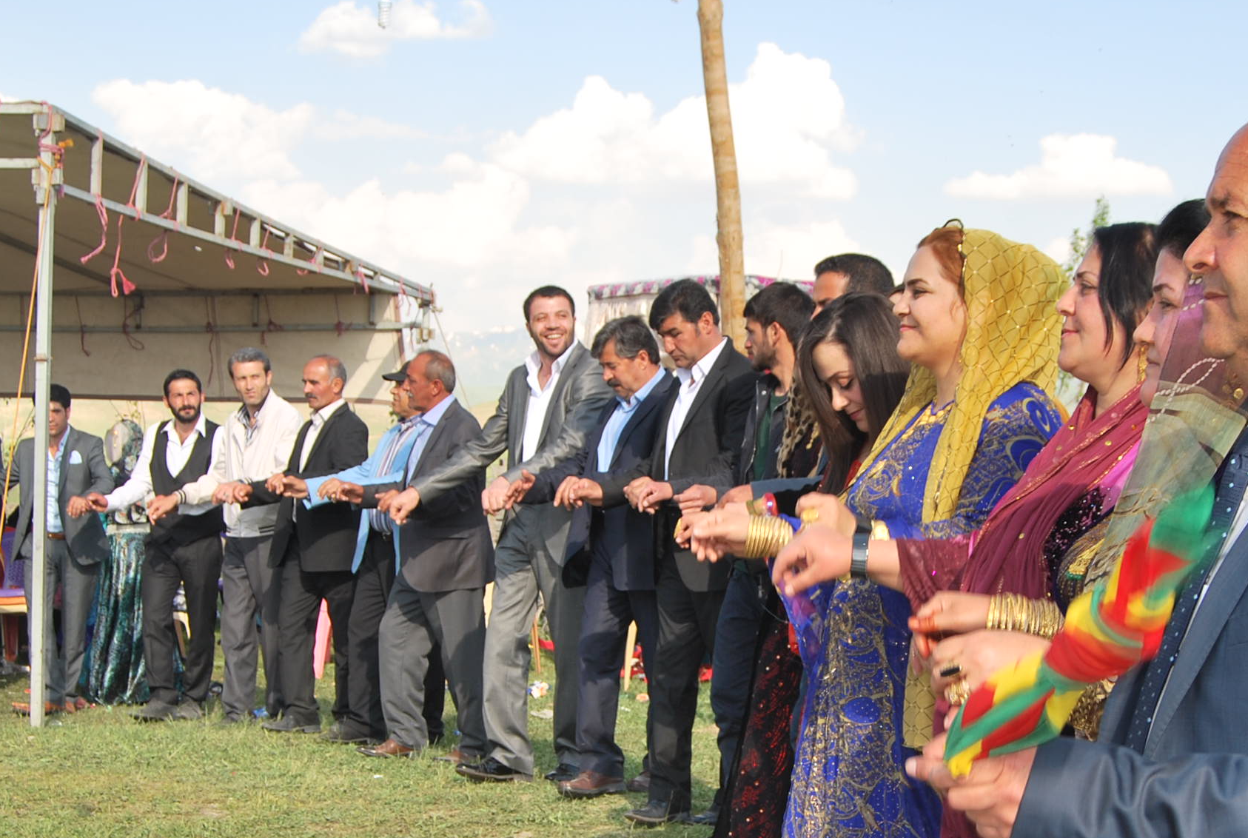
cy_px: 621
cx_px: 748
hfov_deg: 29.9
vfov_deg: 20.3
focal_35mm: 67
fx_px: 2328
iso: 100
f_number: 6.3
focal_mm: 26
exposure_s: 1/200
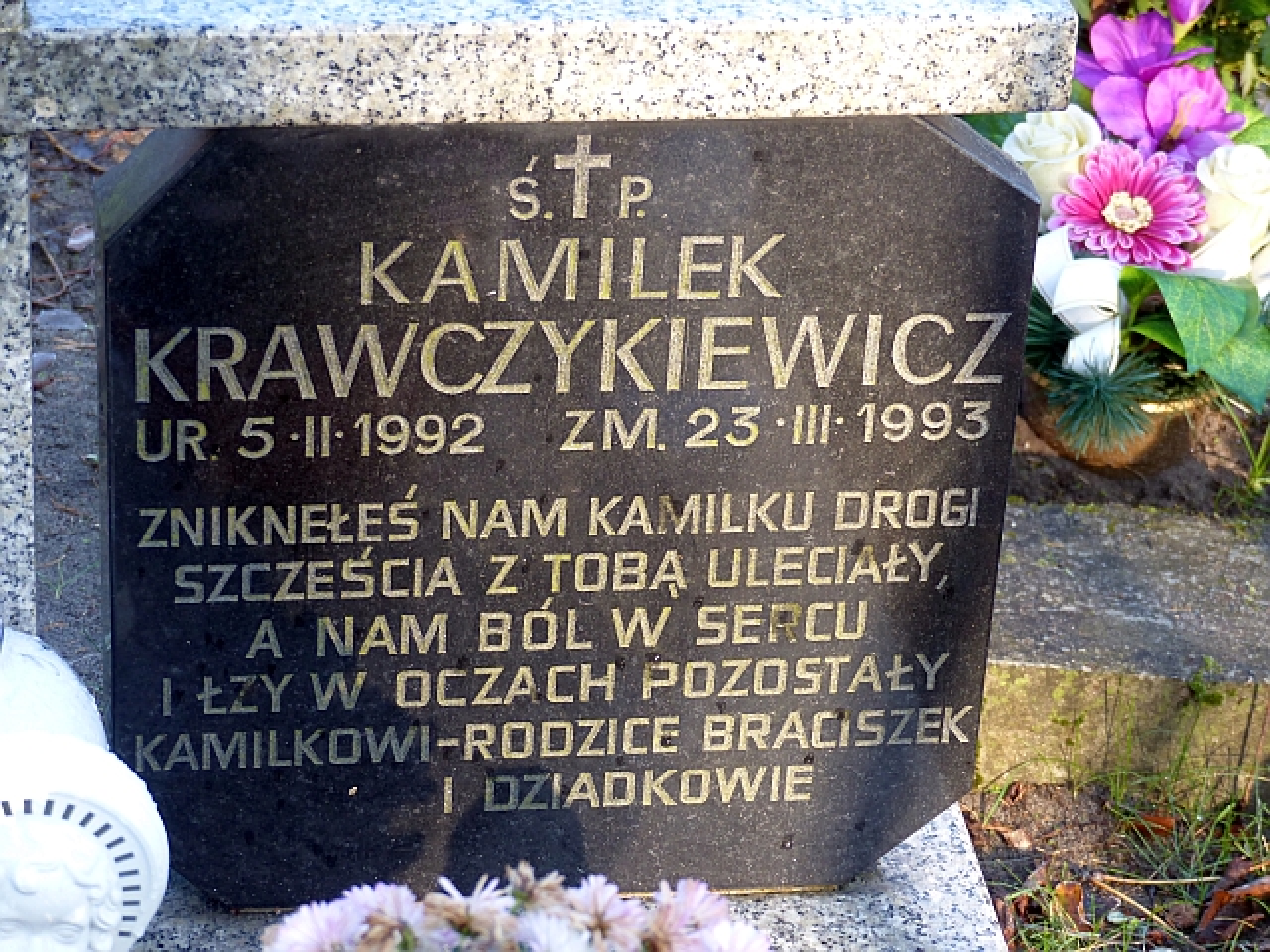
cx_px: 635
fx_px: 4109
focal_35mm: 112
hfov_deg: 17.6
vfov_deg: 13.2
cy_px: 476
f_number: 2.8
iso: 100
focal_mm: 20.1
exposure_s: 1/100
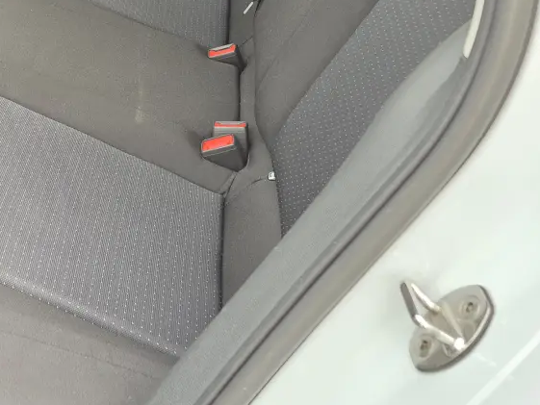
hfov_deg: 30.9
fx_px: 921
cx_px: 30
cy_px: -29
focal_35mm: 59
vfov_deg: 23.5
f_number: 1.8
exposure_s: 1/100
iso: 160
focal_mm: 5.4
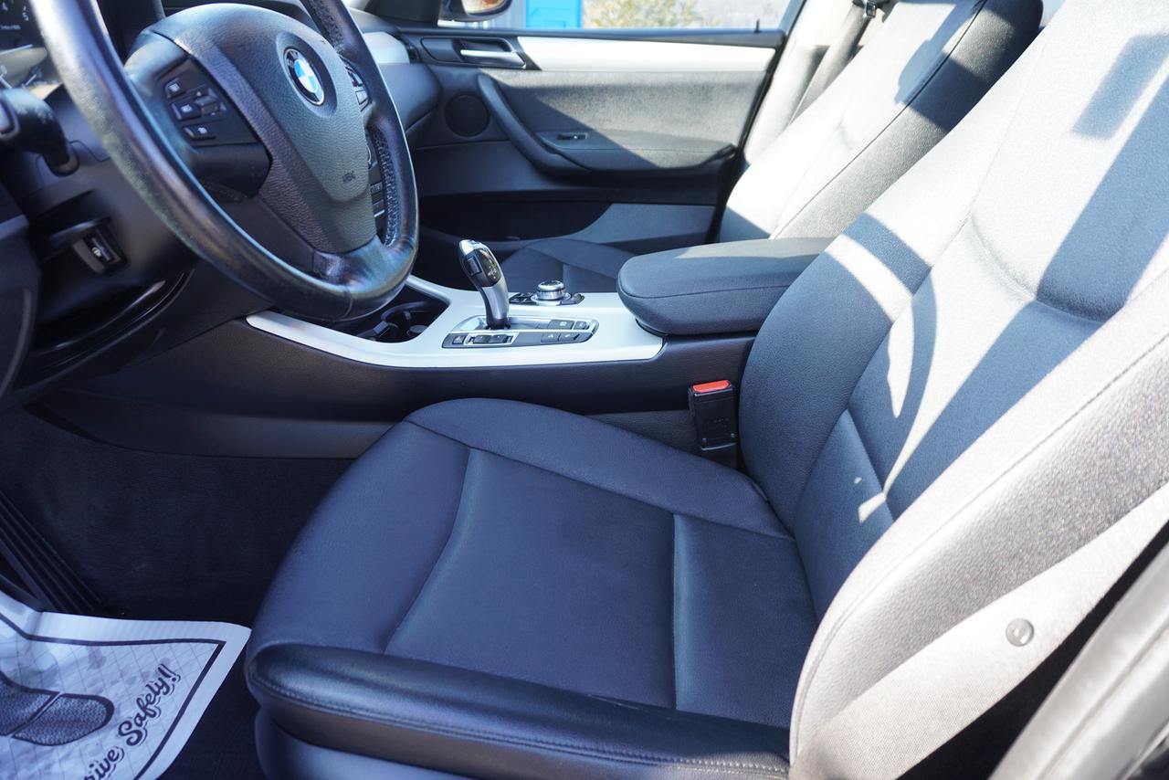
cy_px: 390
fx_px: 779
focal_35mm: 24
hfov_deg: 73.7
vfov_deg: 53.2
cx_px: 584
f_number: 4
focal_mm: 16
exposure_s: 1/60
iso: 160
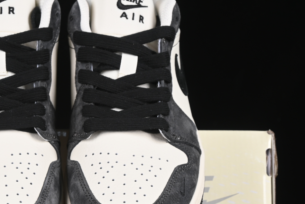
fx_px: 1177
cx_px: 66
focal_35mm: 139
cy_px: 142
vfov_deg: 9.9
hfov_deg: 14.7
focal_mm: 50
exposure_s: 1/60
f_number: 7.1
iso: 160
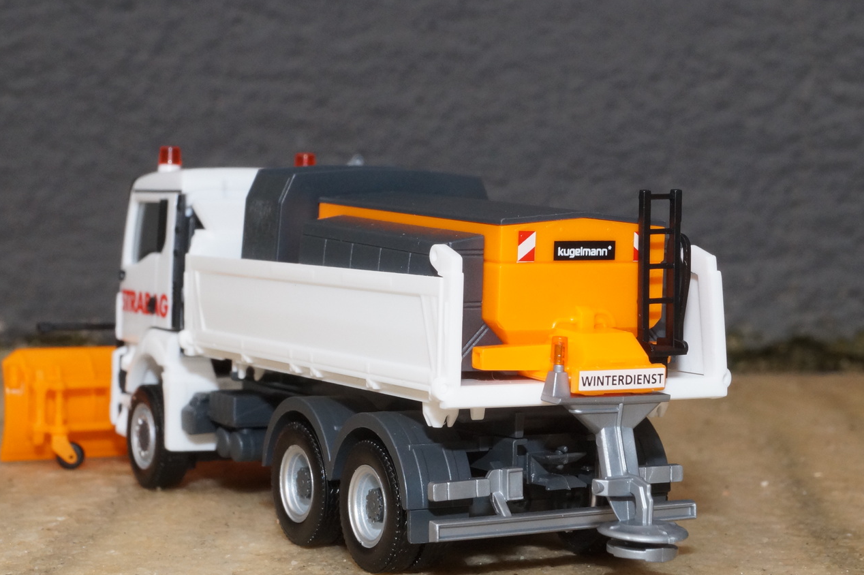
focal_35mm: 83
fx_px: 1986
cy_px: 249
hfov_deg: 24.5
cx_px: 450
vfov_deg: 16.5
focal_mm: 35
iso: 800
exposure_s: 1/60
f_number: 20
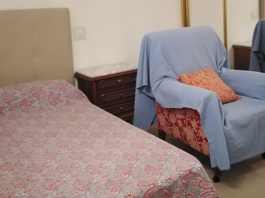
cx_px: 185
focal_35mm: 45
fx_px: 344
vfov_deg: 31.6
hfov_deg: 41.3
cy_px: 50
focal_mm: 3.62
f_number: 1.8
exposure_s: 1/14.3
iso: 1030
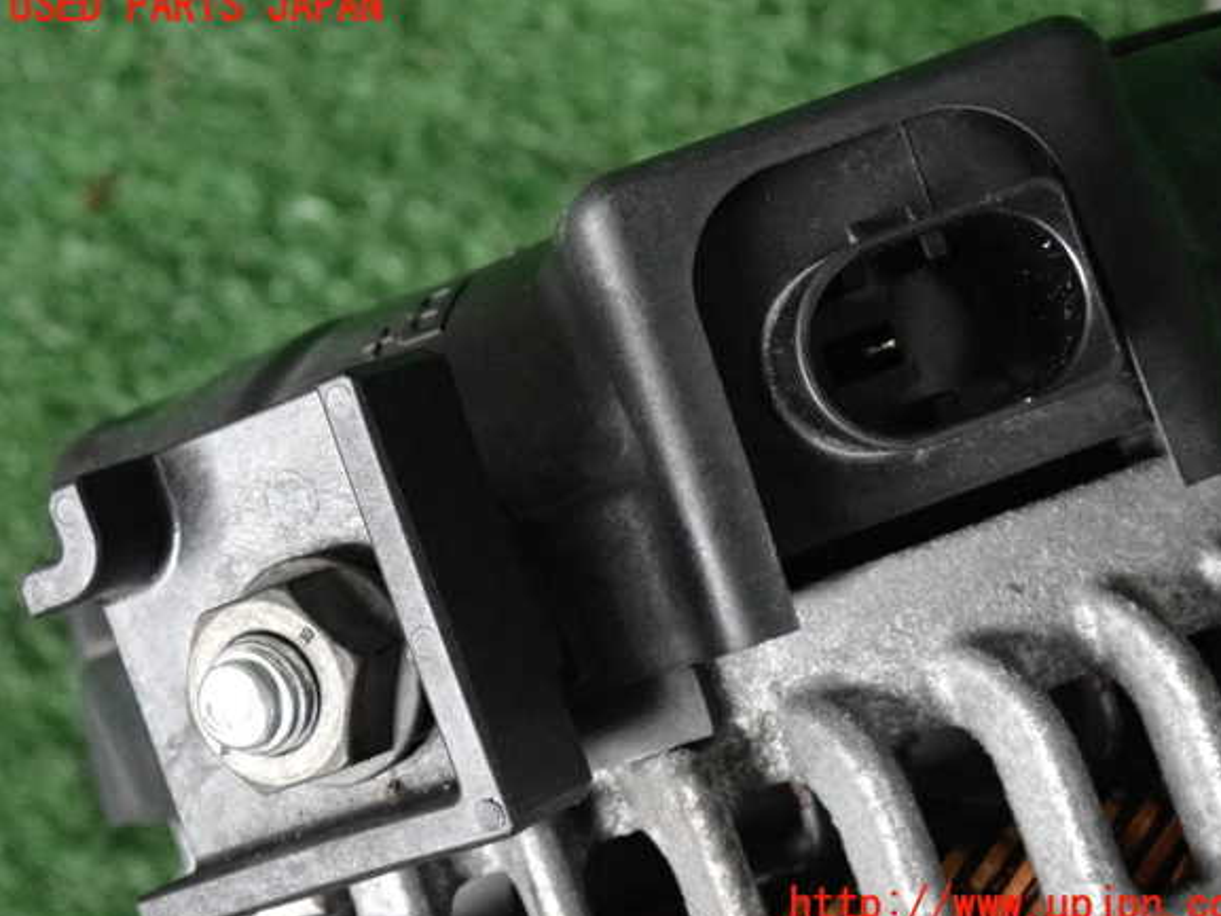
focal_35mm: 104
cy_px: 457
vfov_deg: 14.2
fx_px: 3669
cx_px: 633
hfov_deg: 18.9
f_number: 4.9
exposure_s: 1/125
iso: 2500
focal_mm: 18
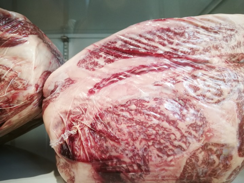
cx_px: 122
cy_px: 92
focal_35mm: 27
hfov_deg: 65.3
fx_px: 190
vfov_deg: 51.4
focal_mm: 4.5
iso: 160
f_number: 2.2
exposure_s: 1/60
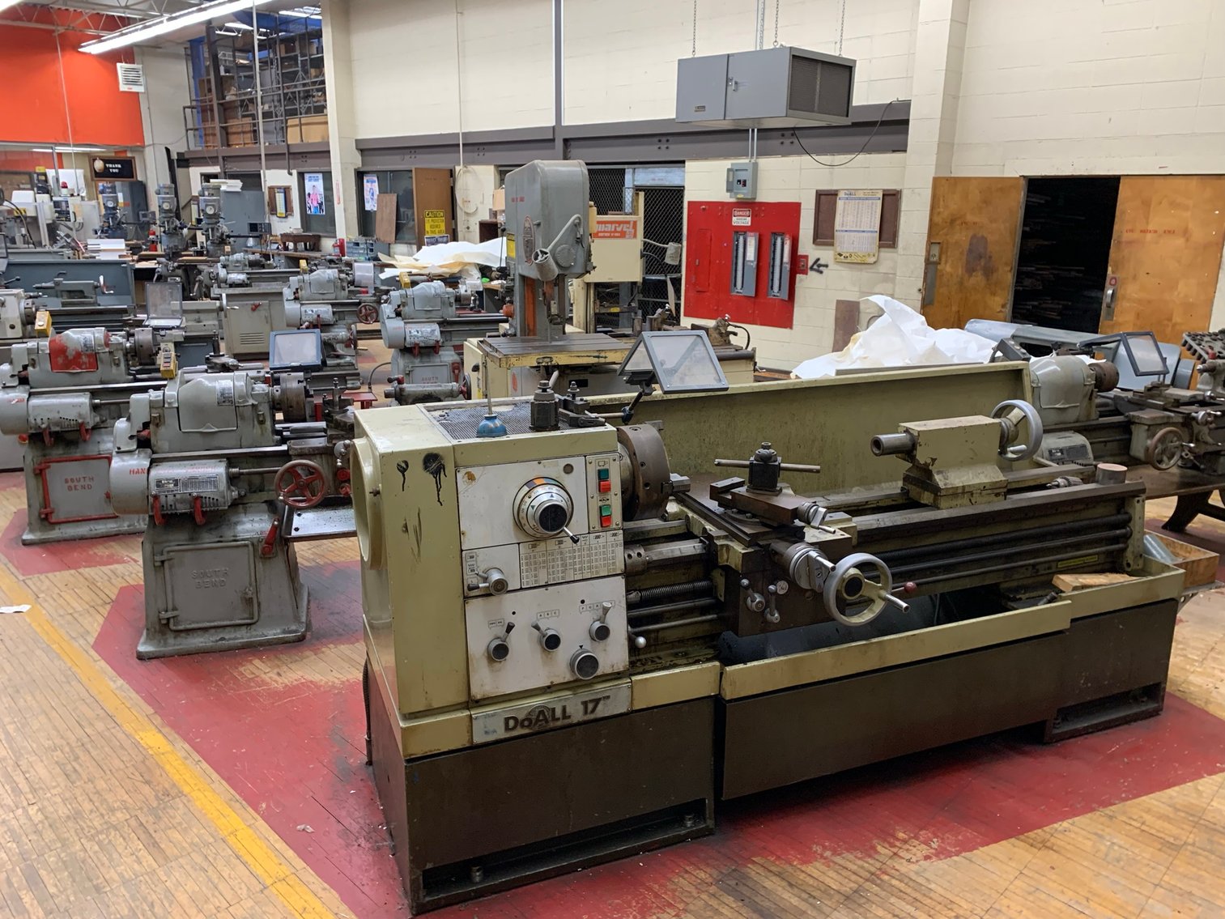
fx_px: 920
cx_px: 612
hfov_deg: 67.3
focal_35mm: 26
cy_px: 460
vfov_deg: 53.1
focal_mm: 4.25
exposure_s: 1/60
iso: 200
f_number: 1.8
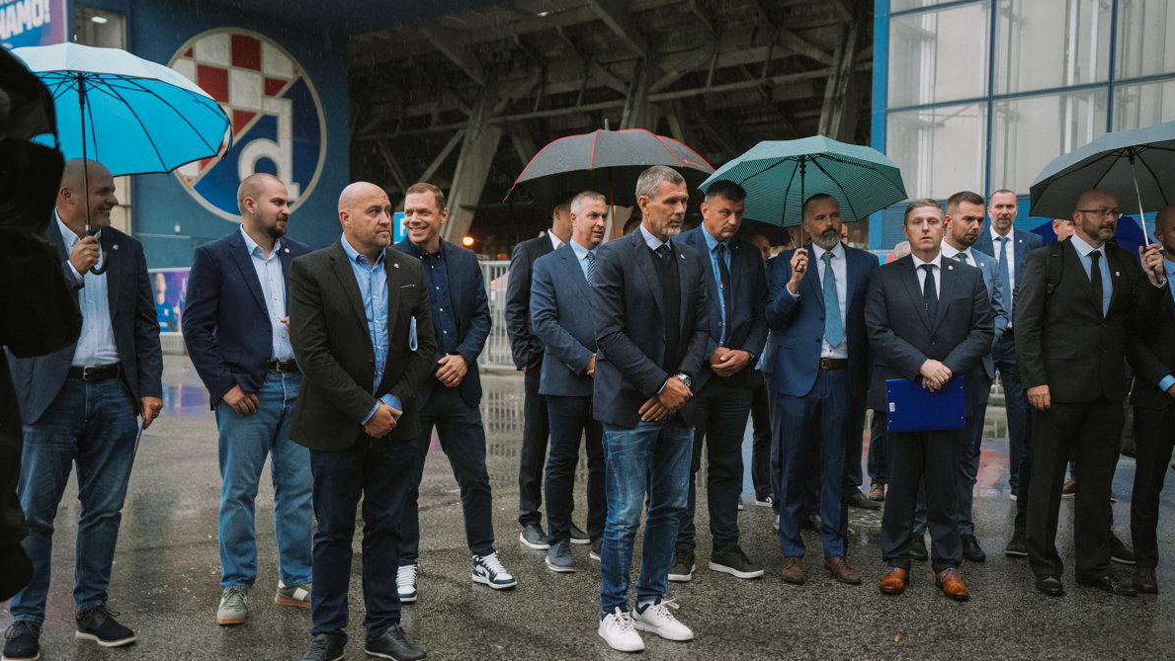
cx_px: 584
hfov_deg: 54.0
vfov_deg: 32.0
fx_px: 1153
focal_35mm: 37
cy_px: 351
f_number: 2.8
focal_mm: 35
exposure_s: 1/250
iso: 4000
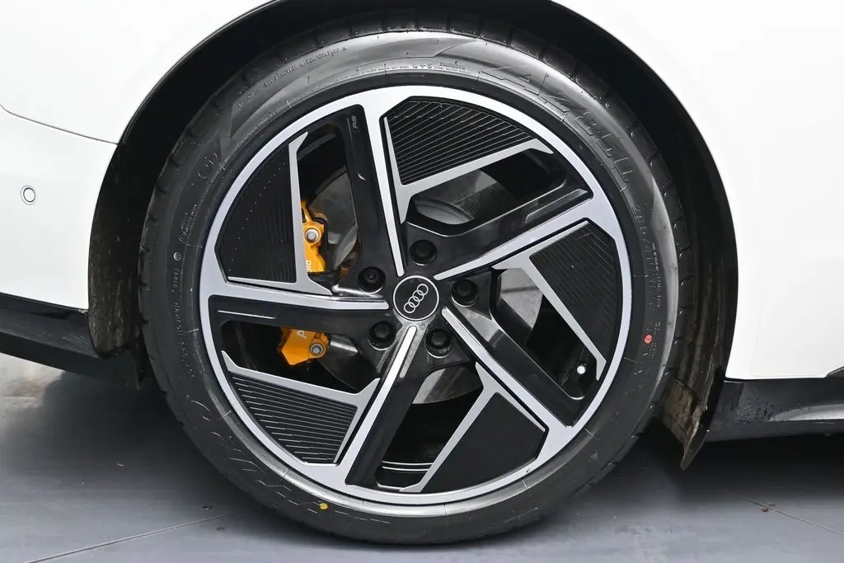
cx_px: 422
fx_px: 879
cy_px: 282
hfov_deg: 51.3
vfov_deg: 35.5
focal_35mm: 38
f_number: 4.2
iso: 560
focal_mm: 25
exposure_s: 1/125
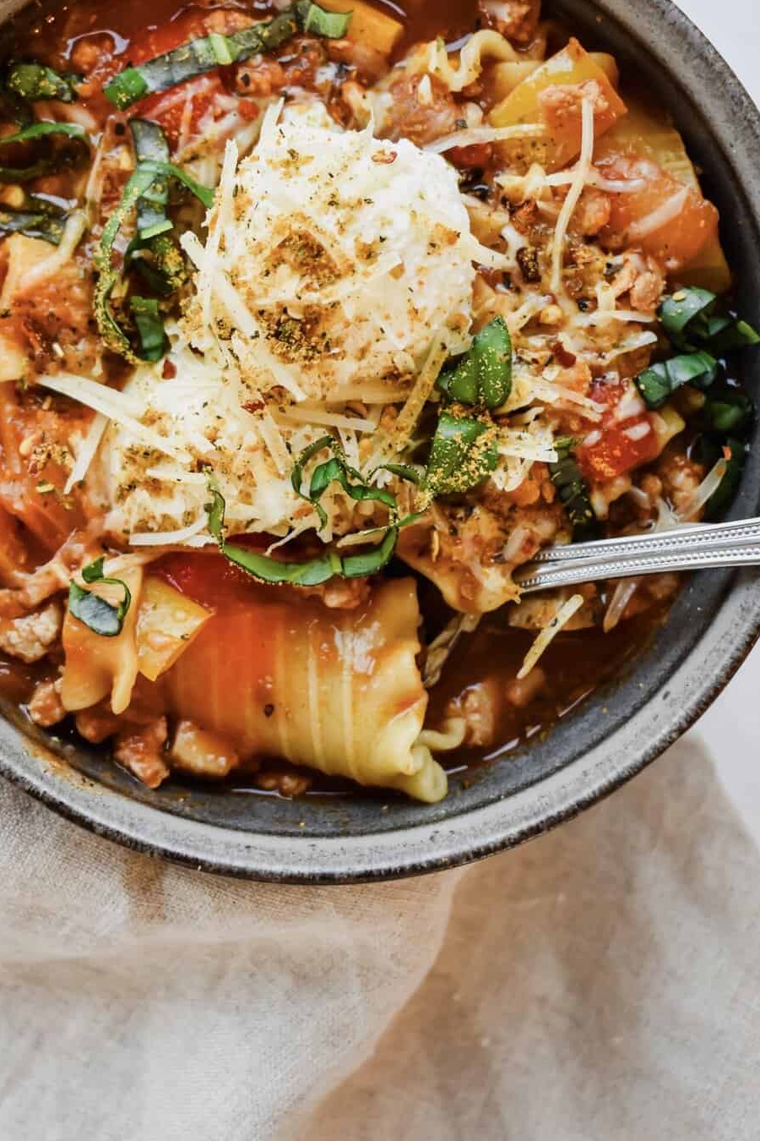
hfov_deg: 22.6
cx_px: 292
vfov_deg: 33.2
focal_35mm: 60
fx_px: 1900
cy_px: 407
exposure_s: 1/80
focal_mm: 30
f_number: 4.5
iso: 400
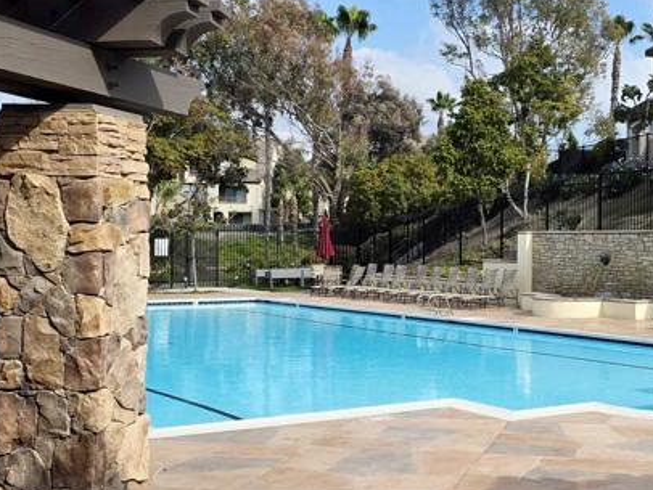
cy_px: 267
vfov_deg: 25.2
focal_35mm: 58
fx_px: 1095
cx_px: 507
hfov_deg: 32.4
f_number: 1.7
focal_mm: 6.25
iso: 80
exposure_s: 1/5000
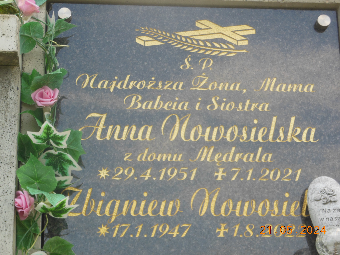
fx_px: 855
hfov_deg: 22.5
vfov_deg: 17.0
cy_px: 128
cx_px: 170
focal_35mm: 87
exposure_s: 1/160
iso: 125
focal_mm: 15.5
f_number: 4.6
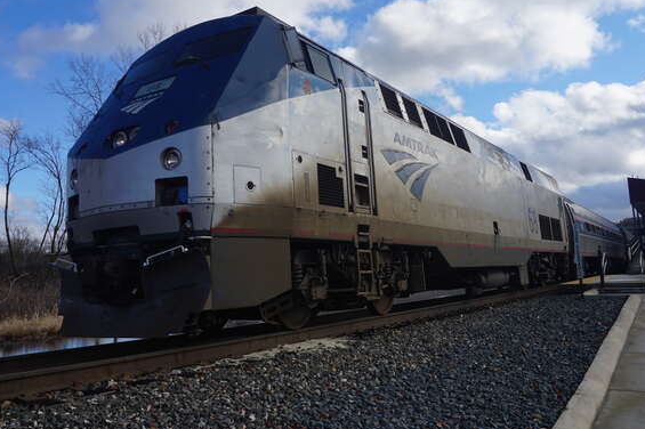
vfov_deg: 38.6
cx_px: 301
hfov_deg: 55.8
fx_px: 609
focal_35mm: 34
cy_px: 165
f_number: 11
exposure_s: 1/125
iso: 100
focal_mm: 16
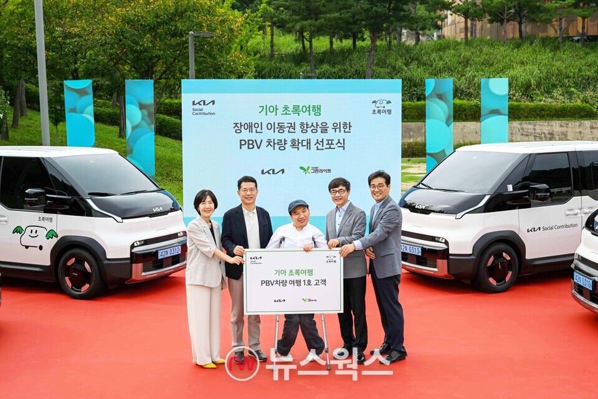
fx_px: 797
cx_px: 299
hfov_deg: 41.1
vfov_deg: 28.1
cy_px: 200
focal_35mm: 48
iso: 200
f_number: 9
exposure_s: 1/200
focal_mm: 48
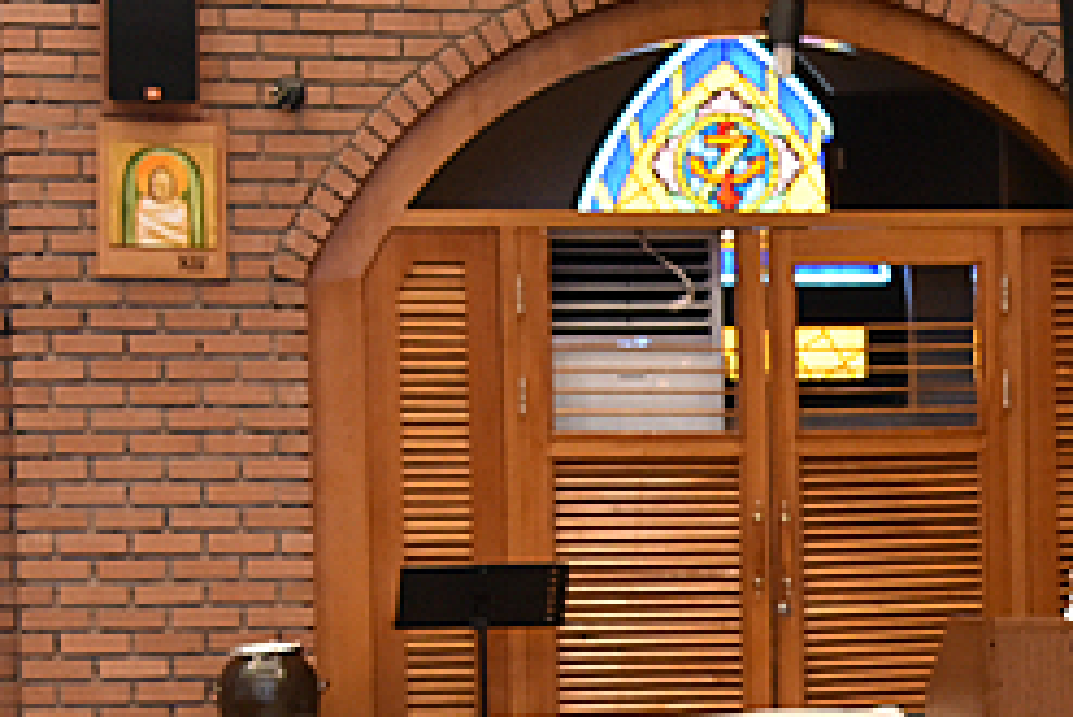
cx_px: 1216
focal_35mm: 162
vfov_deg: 8.5
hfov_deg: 12.4
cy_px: 628
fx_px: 4831
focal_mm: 50
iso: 4000
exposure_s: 1/125
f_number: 5.6
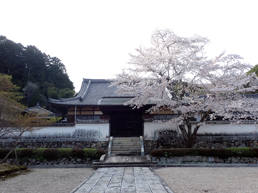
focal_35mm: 30
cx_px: 129
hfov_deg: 60.0
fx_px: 224
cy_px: 96
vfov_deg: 46.8
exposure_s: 1/400
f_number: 3.2
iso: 100
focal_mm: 5.4
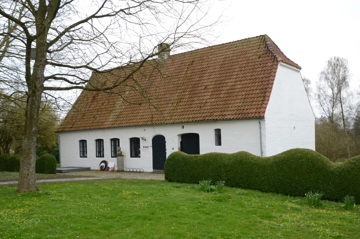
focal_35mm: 33
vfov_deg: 39.8
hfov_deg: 57.3
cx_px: 180
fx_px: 329
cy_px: 120
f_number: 6.3
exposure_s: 1/250
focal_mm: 22
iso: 160
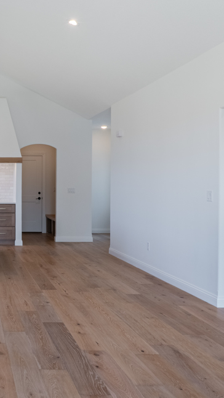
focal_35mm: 43
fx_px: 457
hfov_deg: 26.1
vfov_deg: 46.9
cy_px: 172
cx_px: -2
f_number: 8
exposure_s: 1/200
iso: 100
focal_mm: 11
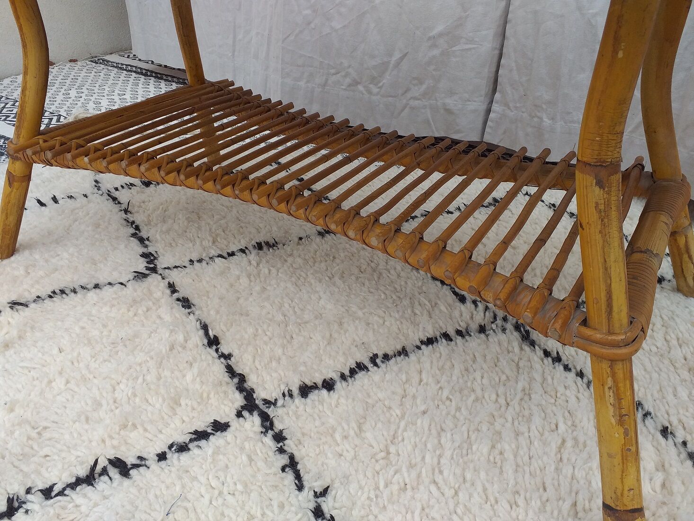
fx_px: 521
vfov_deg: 53.1
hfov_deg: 67.3
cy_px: 260
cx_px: 347
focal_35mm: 26
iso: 40
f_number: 1.9
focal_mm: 3.6
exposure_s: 1/434
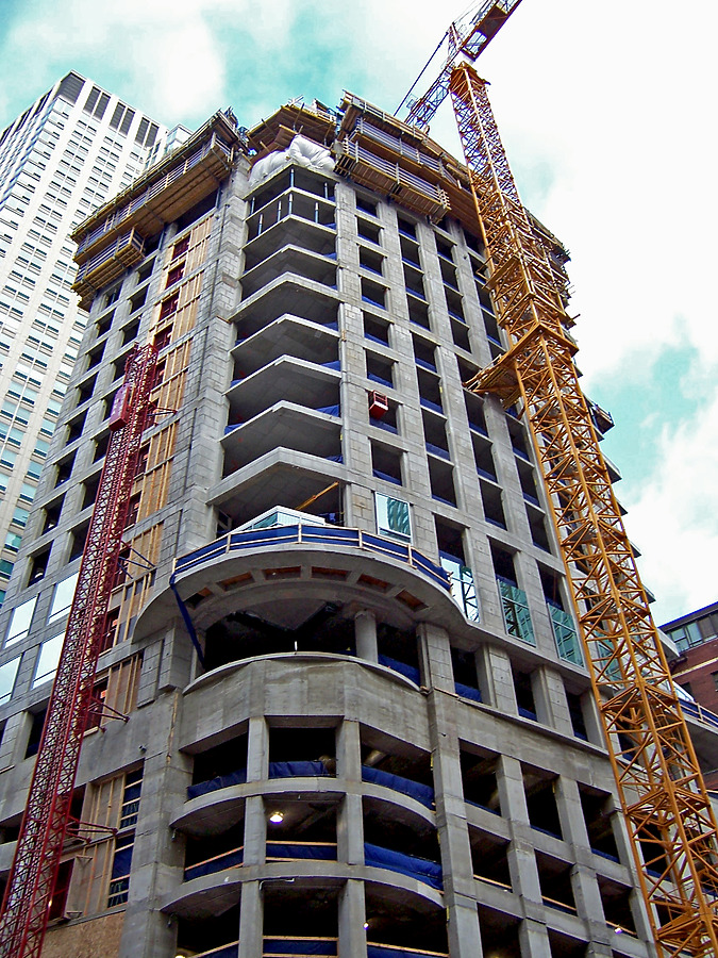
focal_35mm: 33
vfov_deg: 55.4
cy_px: 479
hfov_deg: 42.9
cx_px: 359
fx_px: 913
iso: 80
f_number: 3.4
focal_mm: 5.5
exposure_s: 1/90
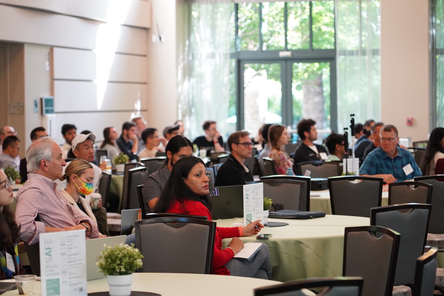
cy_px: 148
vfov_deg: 13.0
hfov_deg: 19.5
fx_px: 1295
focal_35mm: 105
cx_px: 222
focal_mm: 105
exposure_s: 1/125
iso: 3200
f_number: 4
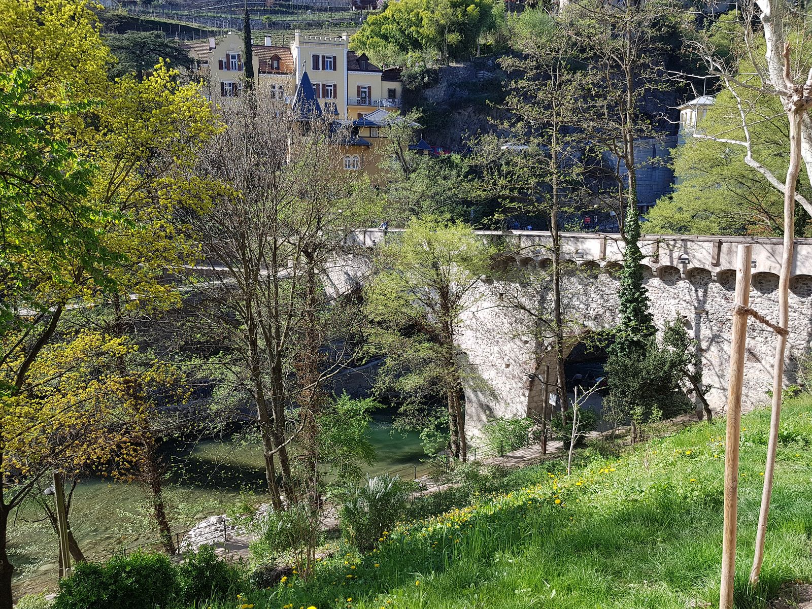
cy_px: 304
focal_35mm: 26
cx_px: 406
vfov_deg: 53.1
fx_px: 610
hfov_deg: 67.3
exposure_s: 1/878
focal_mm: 4.2
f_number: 1.7
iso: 50
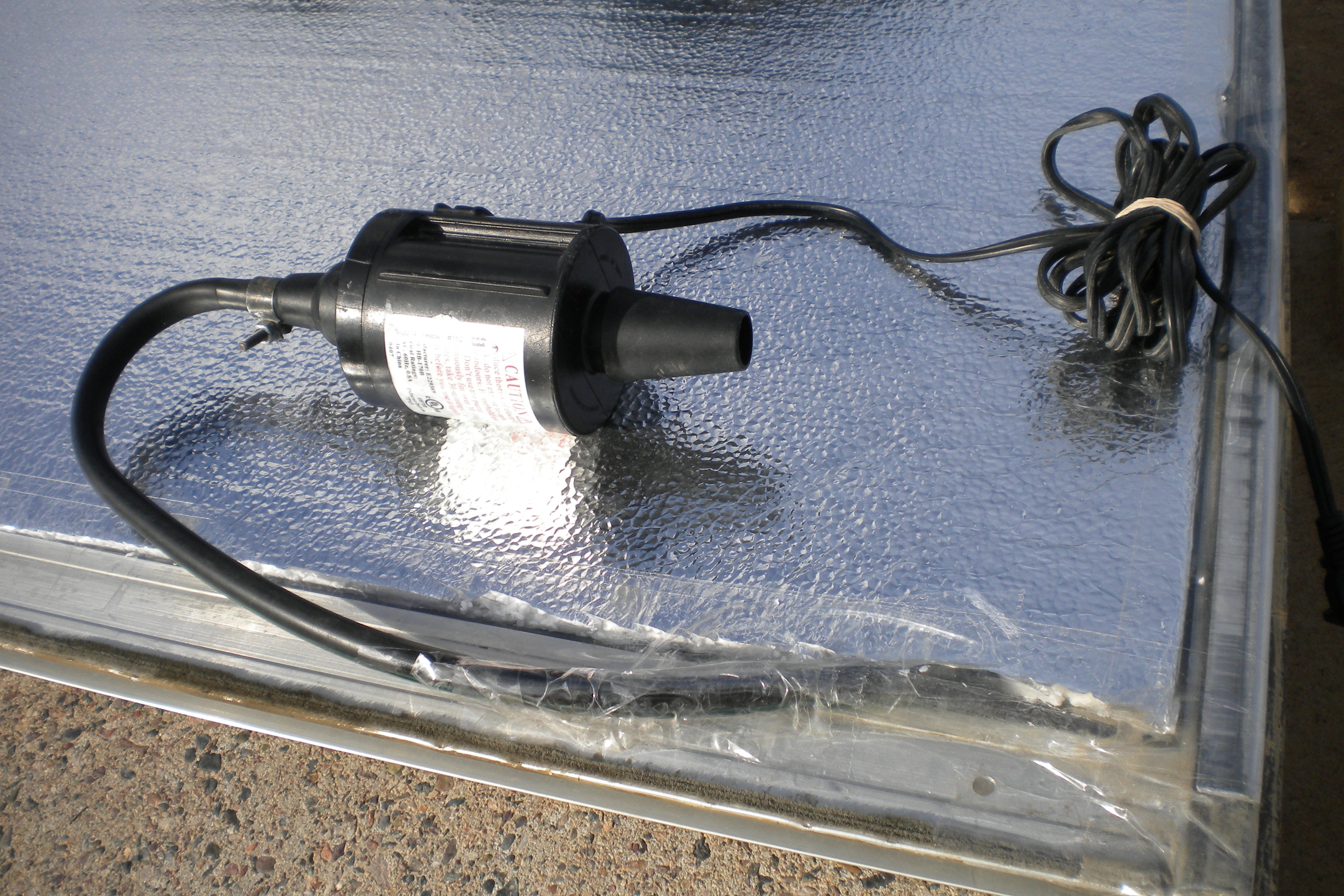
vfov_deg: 35.9
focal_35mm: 37
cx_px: 666
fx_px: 1381
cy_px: 449
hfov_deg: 51.9
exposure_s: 1/810
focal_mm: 6.3
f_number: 4.6
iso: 80
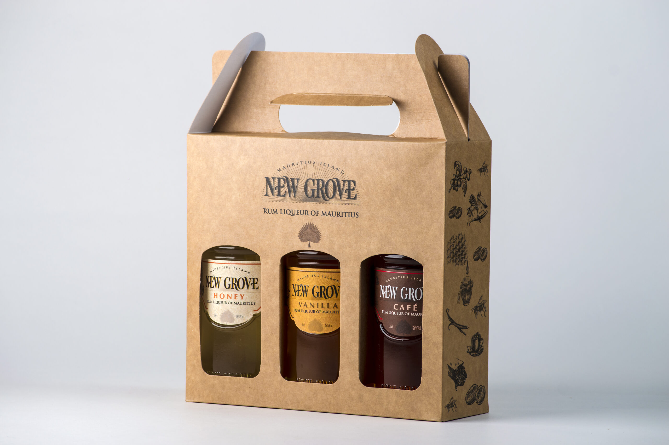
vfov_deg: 9.0
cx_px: 334
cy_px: 222
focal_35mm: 153
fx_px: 2841
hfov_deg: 13.4
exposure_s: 1/125
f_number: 8
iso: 100
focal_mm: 102
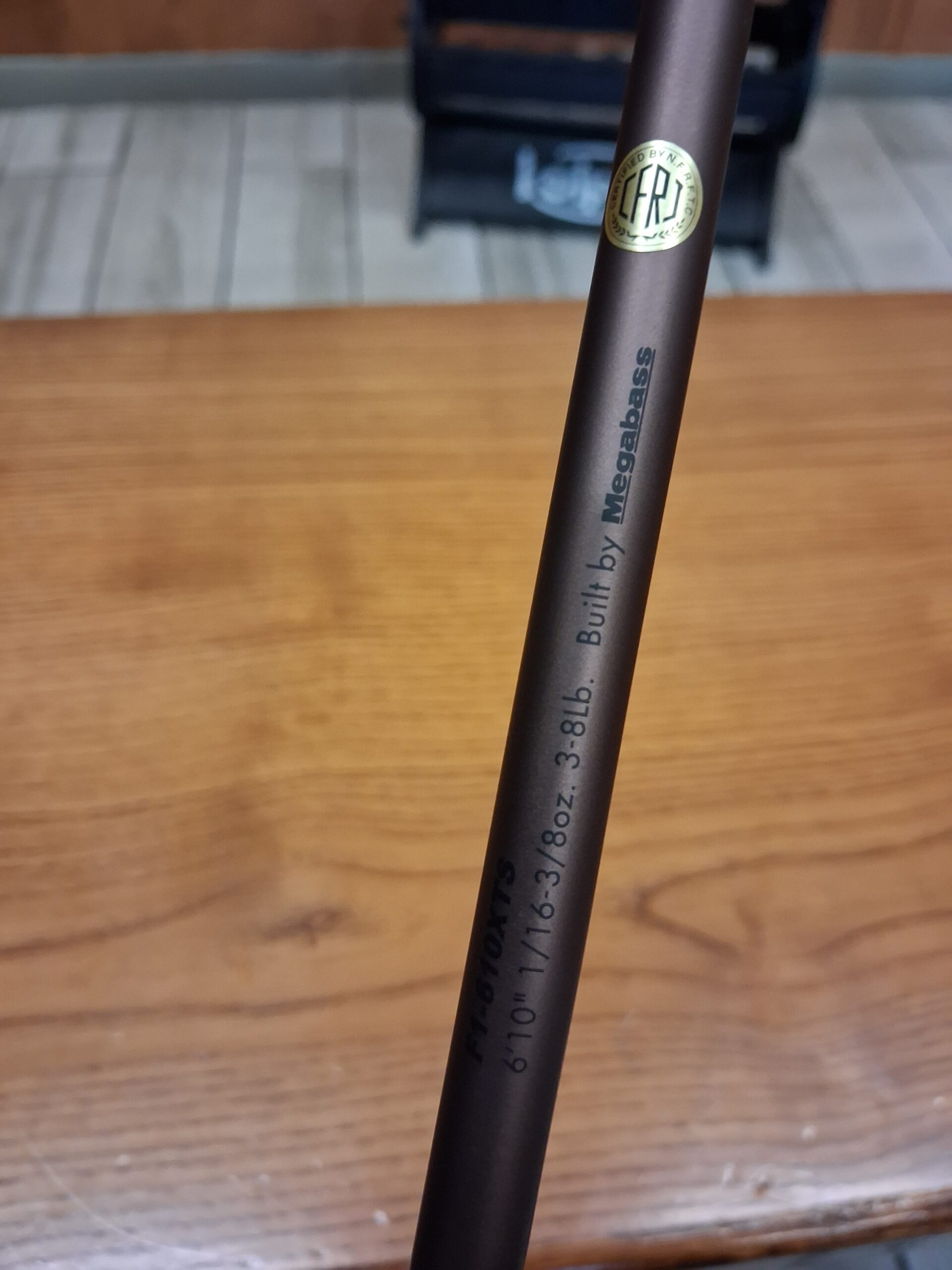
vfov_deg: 65.3
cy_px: 635
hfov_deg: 51.4
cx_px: 476
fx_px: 990
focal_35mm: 27
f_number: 1.8
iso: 400
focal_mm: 4
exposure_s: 1/33
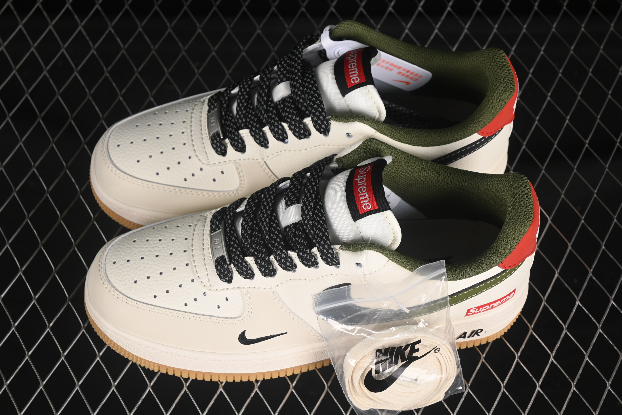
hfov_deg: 27.0
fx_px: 1296
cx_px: 311
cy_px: 208
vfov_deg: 18.2
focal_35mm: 75
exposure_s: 1/80
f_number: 7.1
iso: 160
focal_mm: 50
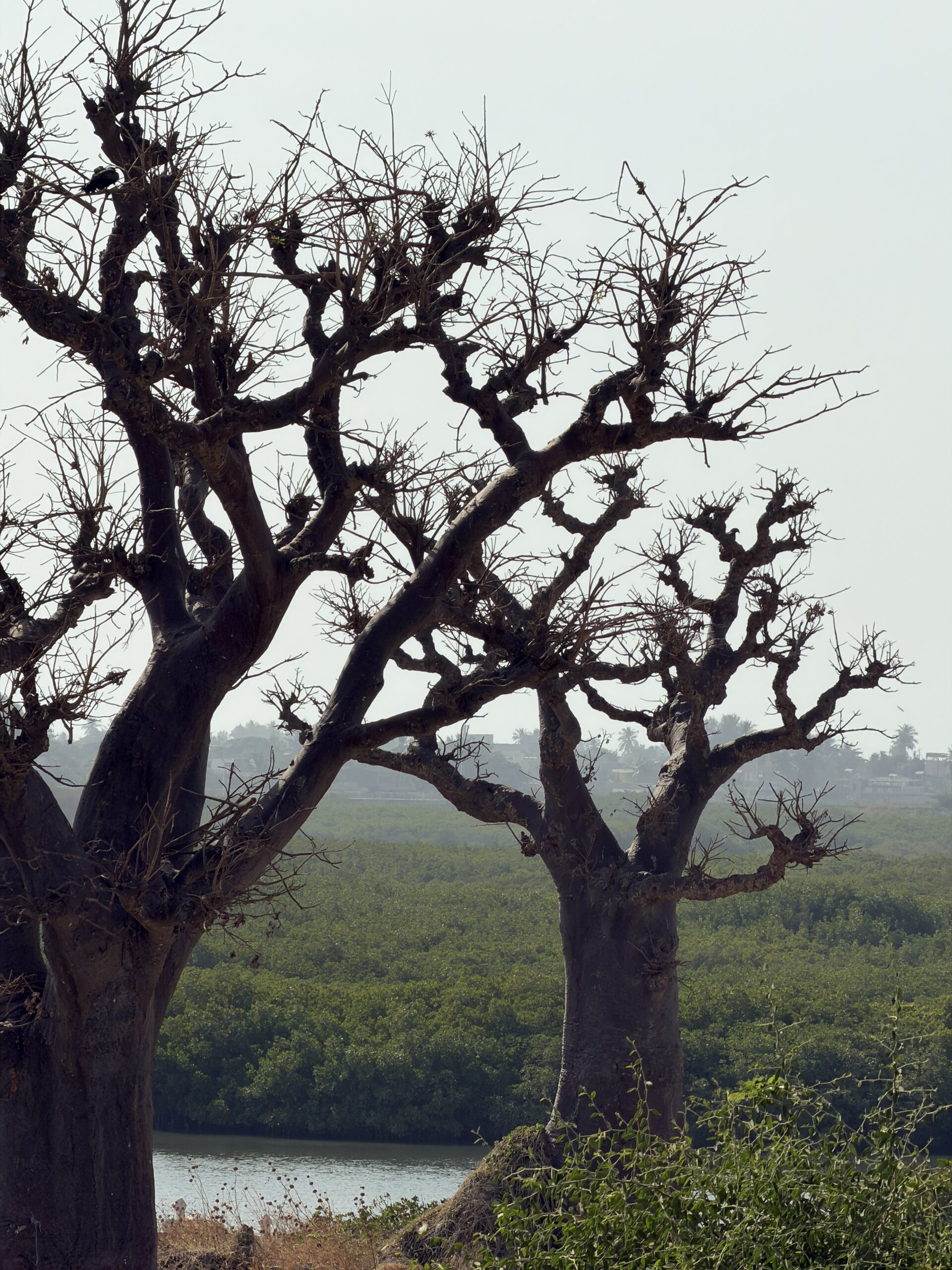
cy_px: 635
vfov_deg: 9.9
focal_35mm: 200
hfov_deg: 7.4
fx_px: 7334
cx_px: 476
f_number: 2.8
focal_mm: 16.89
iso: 16
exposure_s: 1/1030
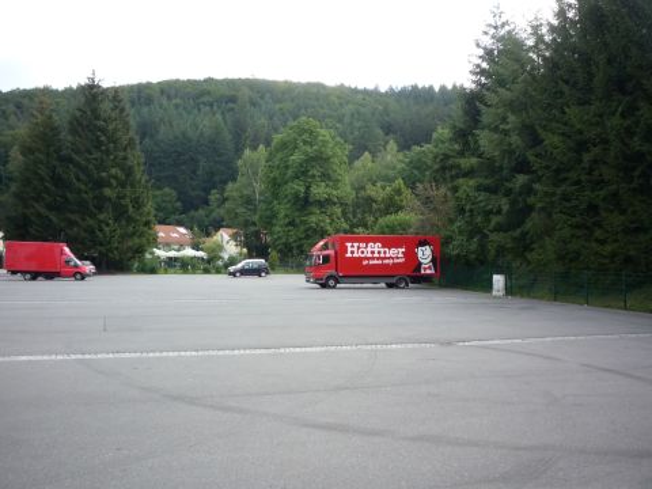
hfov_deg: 56.8
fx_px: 603
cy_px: 244
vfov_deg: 44.2
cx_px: 326
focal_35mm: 32
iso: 200
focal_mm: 5.2
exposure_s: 1/250
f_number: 4
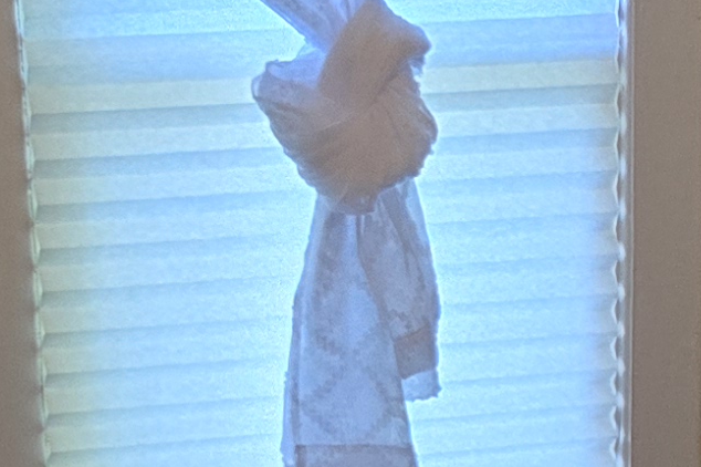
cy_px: 609
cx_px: 723
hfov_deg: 13.4
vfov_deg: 8.9
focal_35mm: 151
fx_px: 2939
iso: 200
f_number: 1.8
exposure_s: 1/180
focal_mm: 5.4
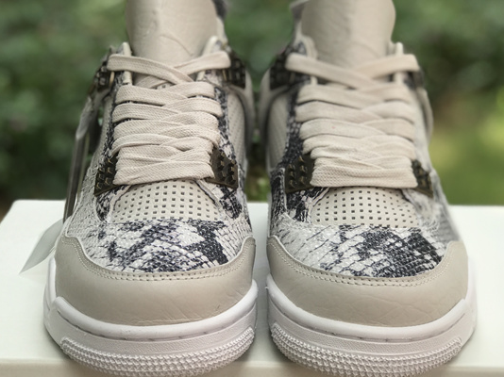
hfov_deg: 24.7
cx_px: 260
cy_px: 164
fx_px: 1150
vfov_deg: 18.6
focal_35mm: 79
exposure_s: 1/191
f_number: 2.8
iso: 20
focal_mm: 6.6
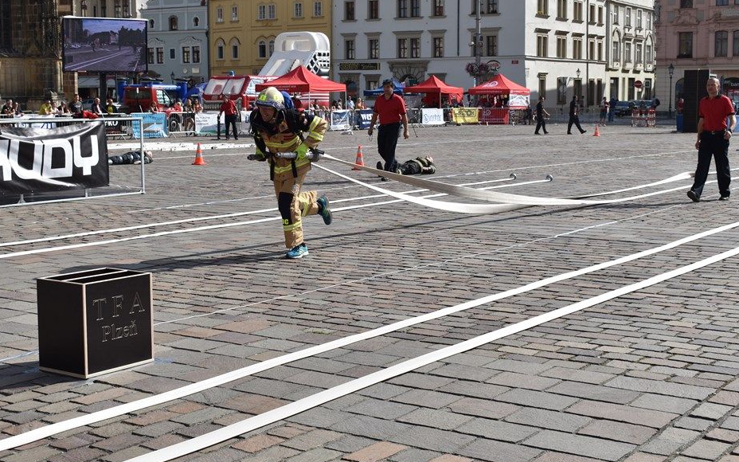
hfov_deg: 37.5
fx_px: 1088
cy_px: 219
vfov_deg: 24.0
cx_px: 346
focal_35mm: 54
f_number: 8
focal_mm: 32
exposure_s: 1/400
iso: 100
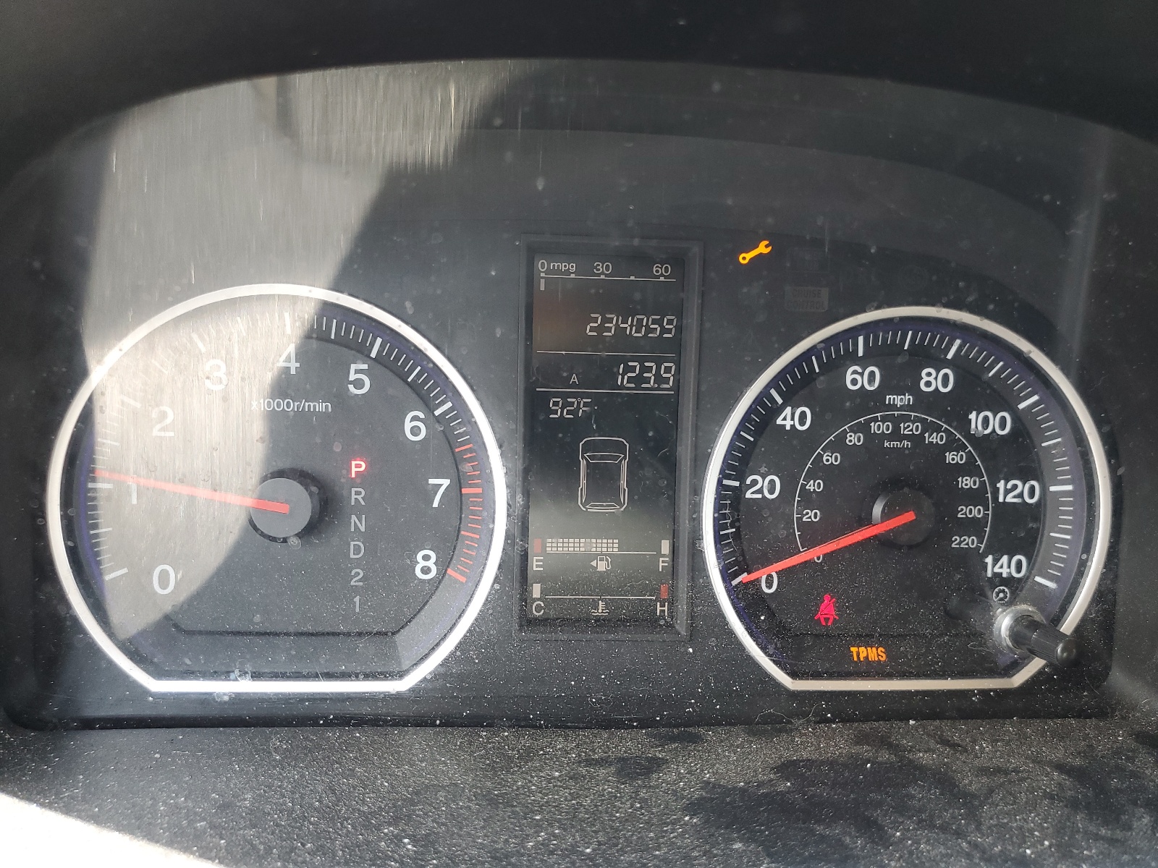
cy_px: 434
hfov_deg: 67.3
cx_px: 579
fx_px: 870
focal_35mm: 26
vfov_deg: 53.1
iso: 71
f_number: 1.5
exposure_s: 1/120
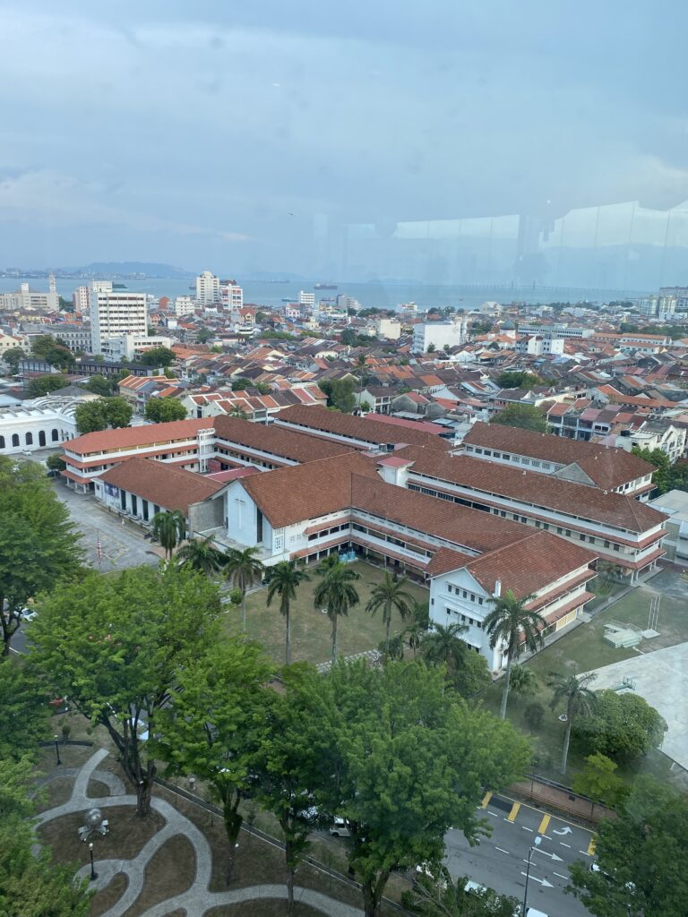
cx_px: 344
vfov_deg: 67.3
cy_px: 458
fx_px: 689
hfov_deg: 53.1
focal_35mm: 26
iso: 32
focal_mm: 4.25
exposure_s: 1/213
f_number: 1.8
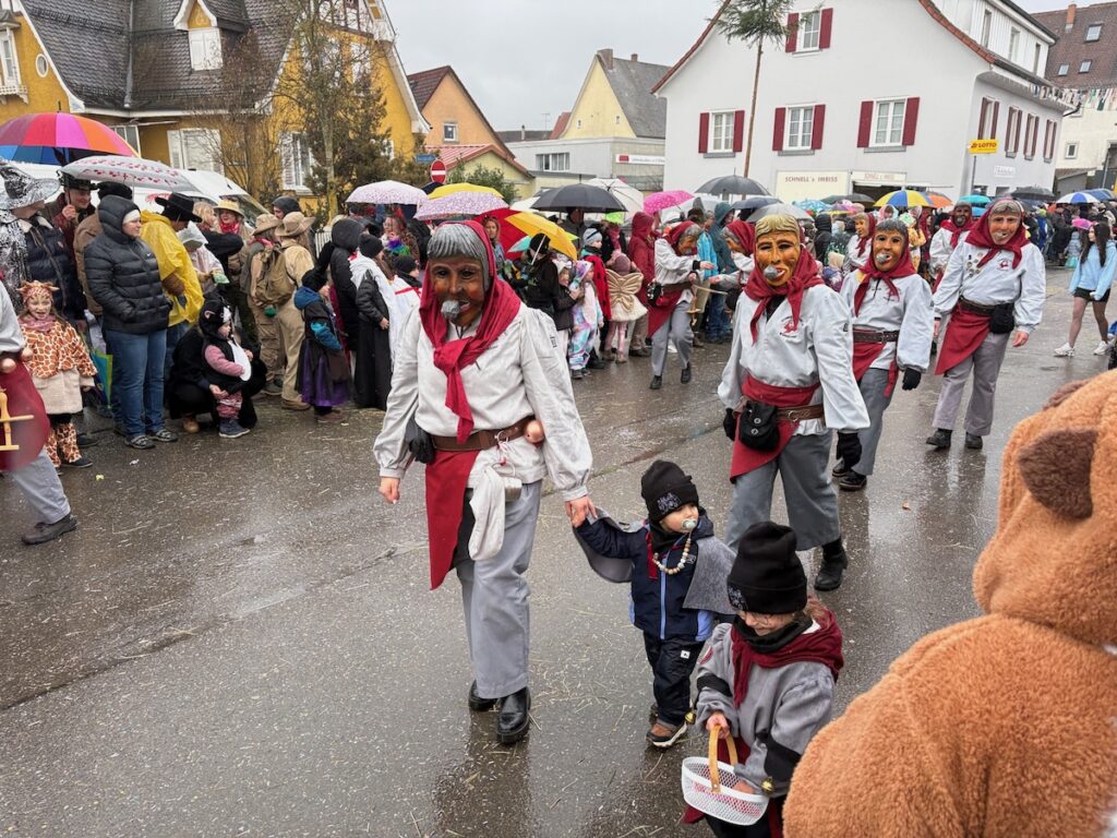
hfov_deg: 67.3
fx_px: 839
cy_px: 419
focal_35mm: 26
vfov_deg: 53.1
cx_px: 558
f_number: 1.6
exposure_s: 1/629
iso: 50
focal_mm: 5.96
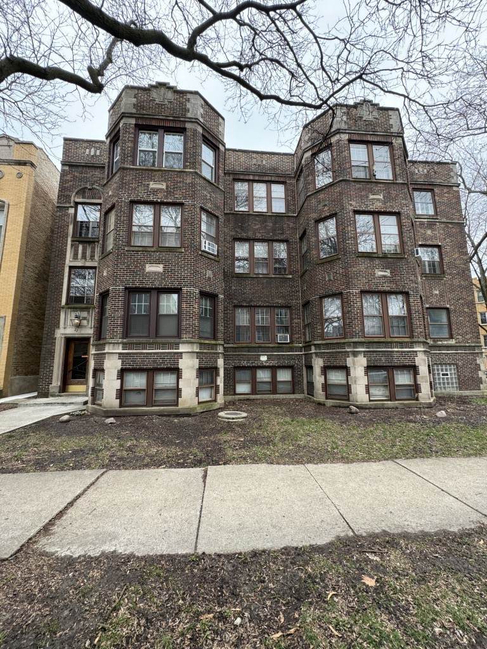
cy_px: 324
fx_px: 263
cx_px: 244
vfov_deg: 102.1
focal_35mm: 14
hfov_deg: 85.7
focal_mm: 2.22
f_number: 2.2
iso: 64
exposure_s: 1/99
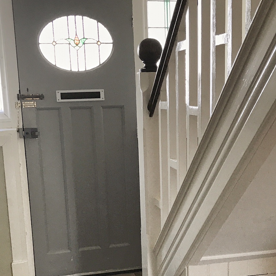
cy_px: 226
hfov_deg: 28.5
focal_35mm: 60
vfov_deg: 27.9
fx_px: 541
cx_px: 168
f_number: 1.8
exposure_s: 1/33
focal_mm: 3.99
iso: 25
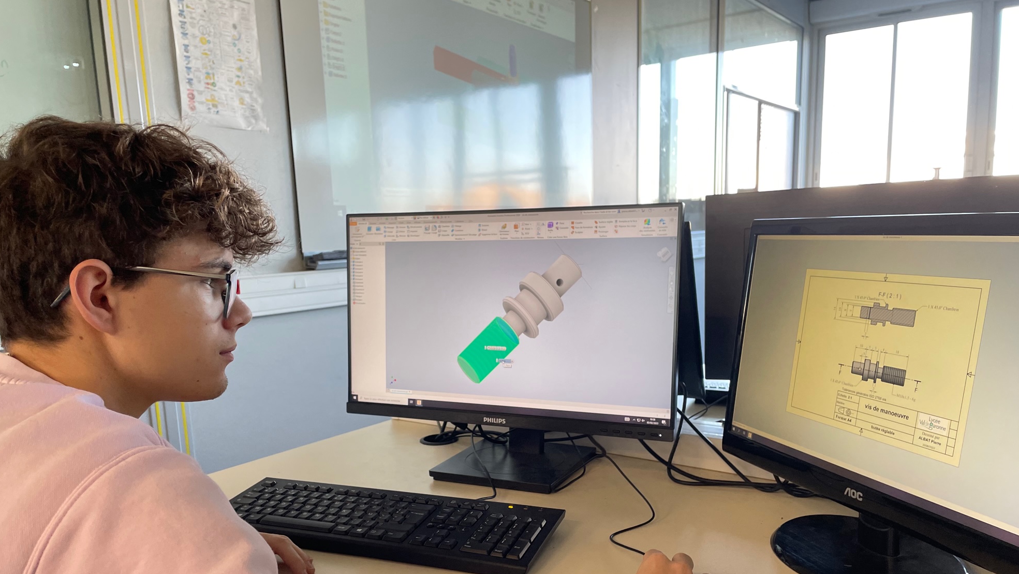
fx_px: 784
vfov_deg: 39.7
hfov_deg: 66.1
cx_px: 508
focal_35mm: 29
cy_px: 381
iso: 125
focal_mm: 4.2
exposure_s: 1/120
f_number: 1.6
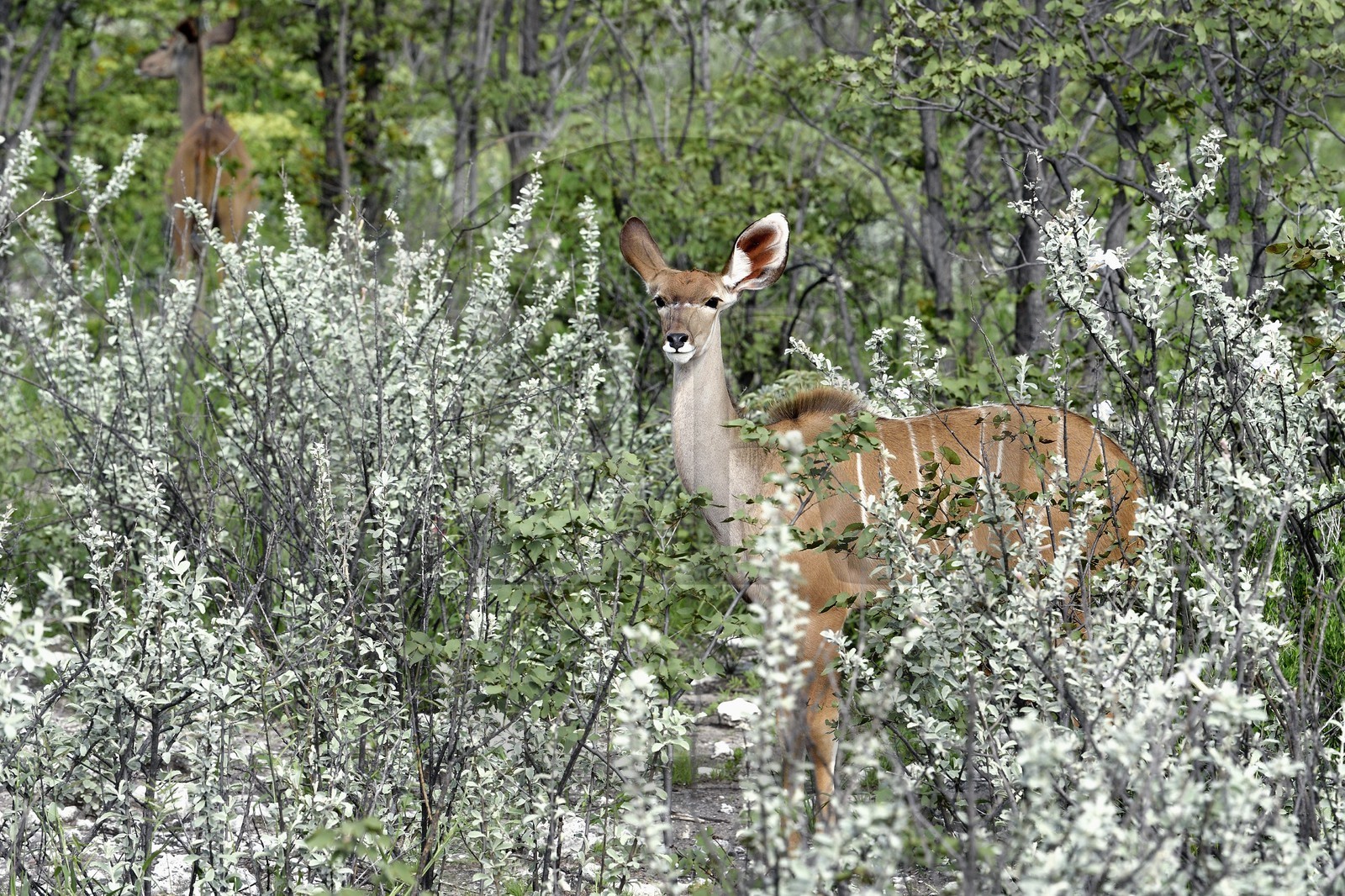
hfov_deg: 9.4
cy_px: 448
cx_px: 672
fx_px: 8217
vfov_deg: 6.2
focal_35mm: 220
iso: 400
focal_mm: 220
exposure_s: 1/500
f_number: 9
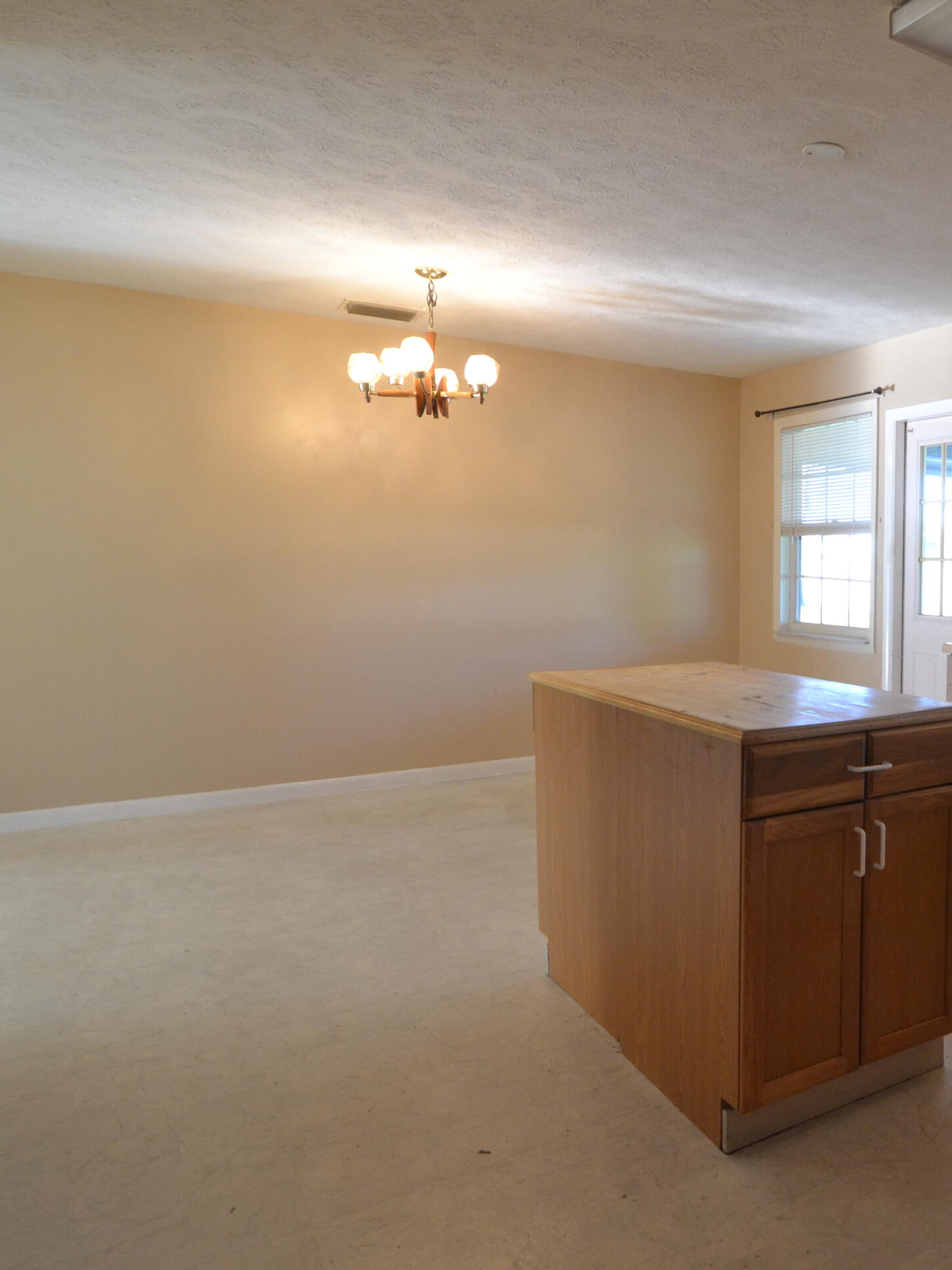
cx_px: 889
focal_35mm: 25
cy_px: 622
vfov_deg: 69.9
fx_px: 908
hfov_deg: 48.4
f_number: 5.6
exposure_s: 1/30
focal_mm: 11
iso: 800
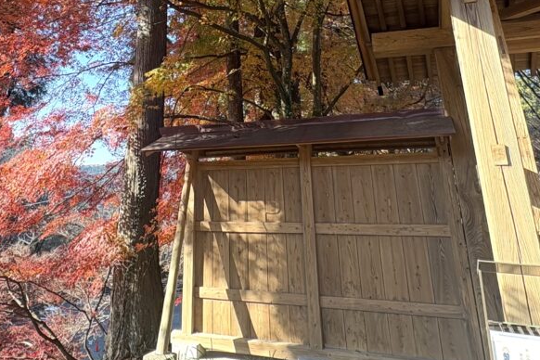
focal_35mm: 32
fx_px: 480
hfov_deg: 58.2
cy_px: 24
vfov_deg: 37.9
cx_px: 214
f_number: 2.2
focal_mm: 2.22
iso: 64
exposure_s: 1/191
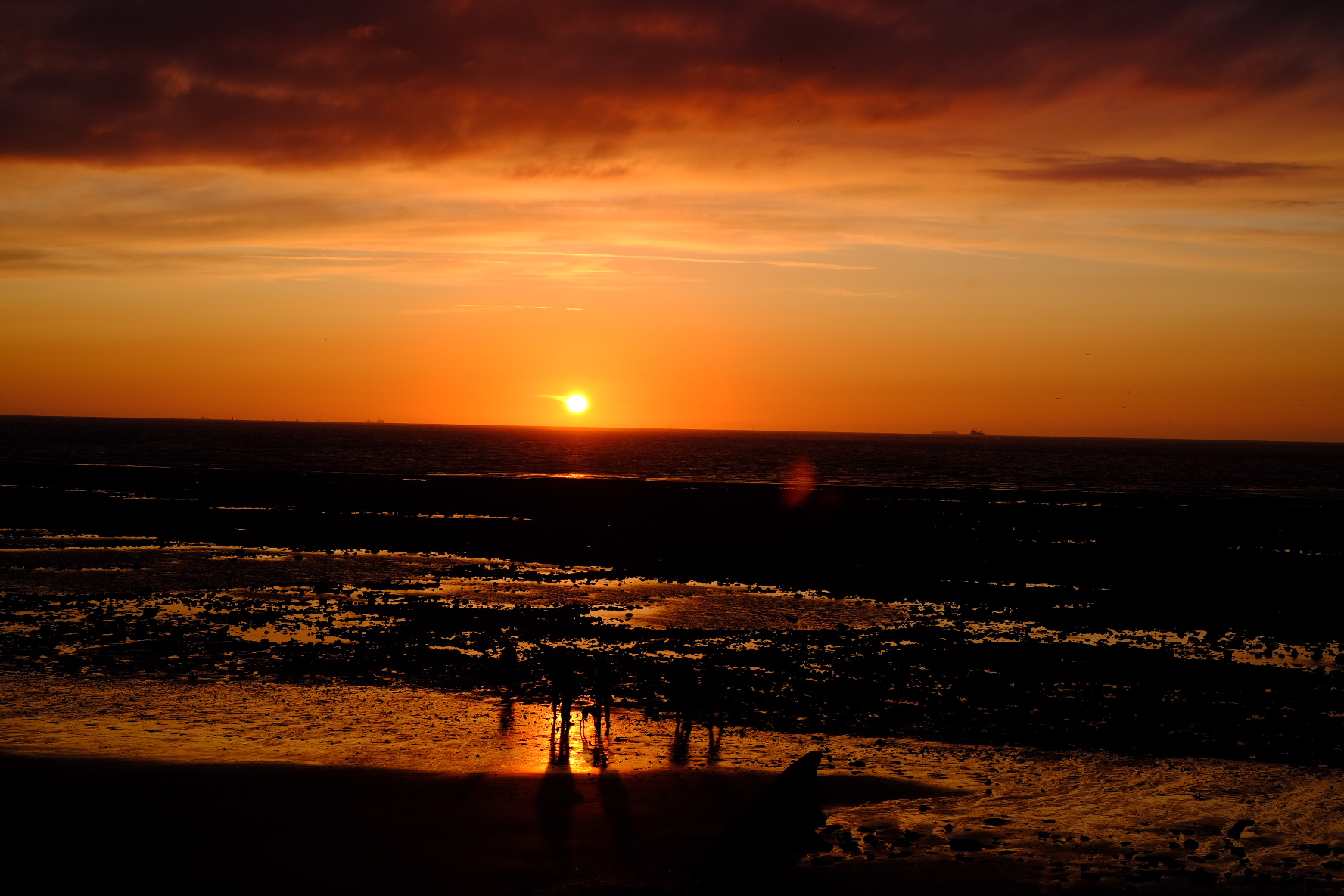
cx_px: 672
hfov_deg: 37.5
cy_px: 448
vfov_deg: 25.5
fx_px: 1979
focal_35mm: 53
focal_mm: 35
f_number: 5
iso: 200
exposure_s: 1/340
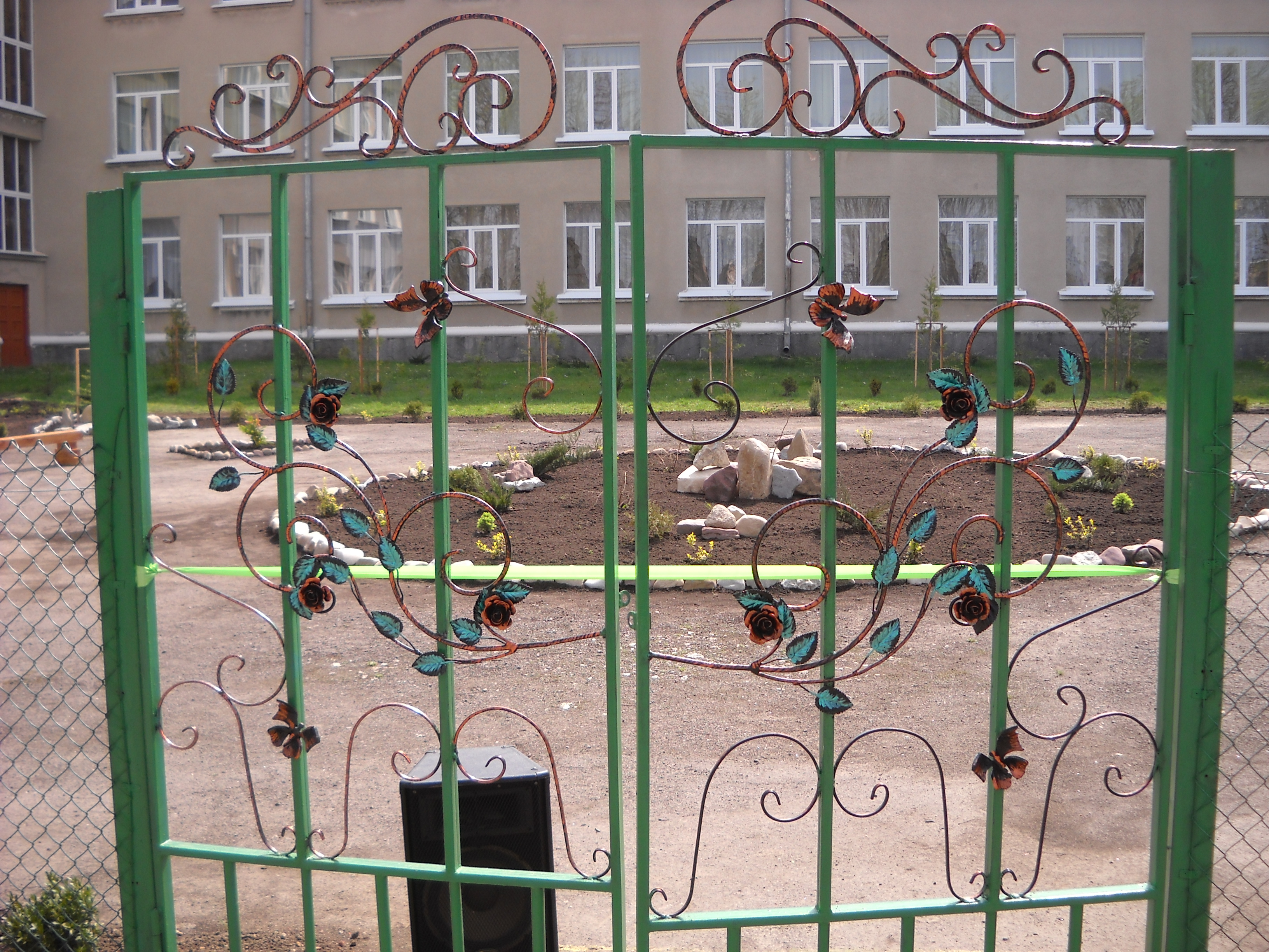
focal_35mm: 41
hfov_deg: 45.8
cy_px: 476
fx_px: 1503
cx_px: 634
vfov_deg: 35.1
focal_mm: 6.72
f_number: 3.1
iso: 64
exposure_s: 1/402
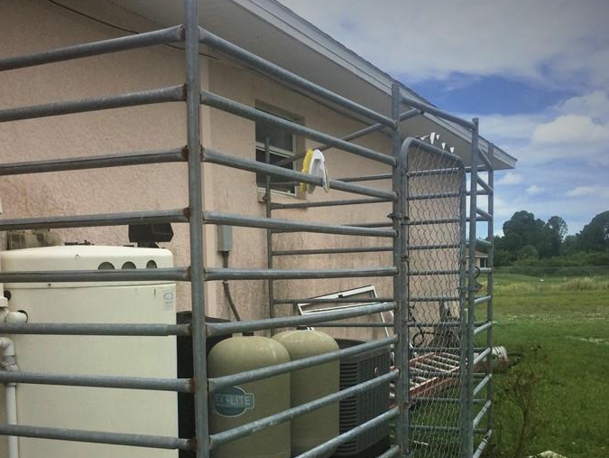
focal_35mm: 47
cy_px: 341
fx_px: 827
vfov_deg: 30.4
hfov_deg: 40.3
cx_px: 249
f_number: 2.4
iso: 25
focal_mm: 3.3
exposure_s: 1/1597
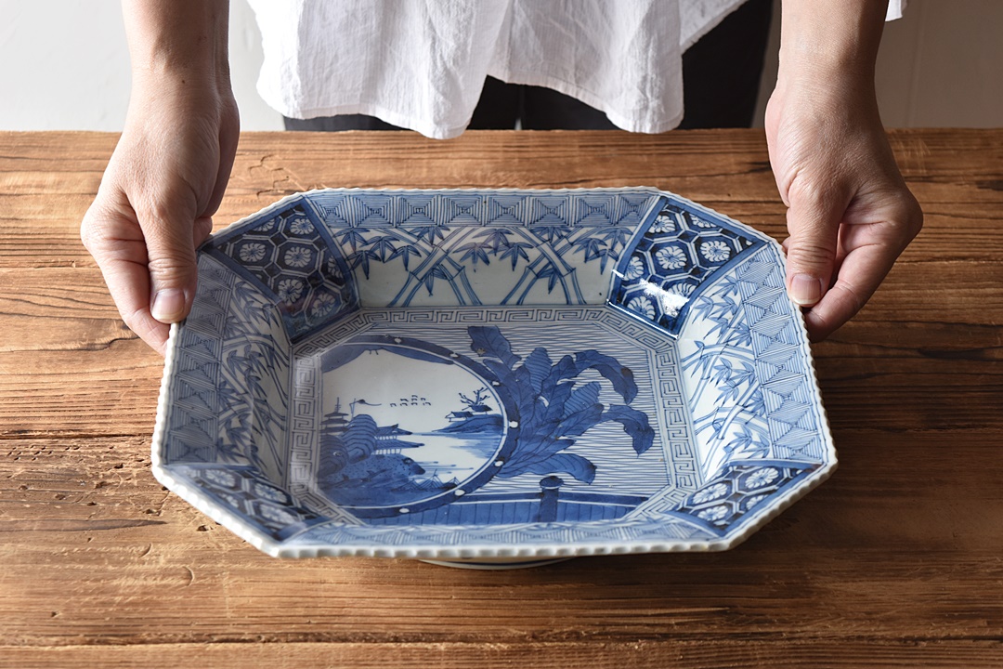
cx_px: 502
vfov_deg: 16.6
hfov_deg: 24.6
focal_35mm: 82
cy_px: 334
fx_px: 2298
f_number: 5.6
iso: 200
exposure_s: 1/8
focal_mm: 55
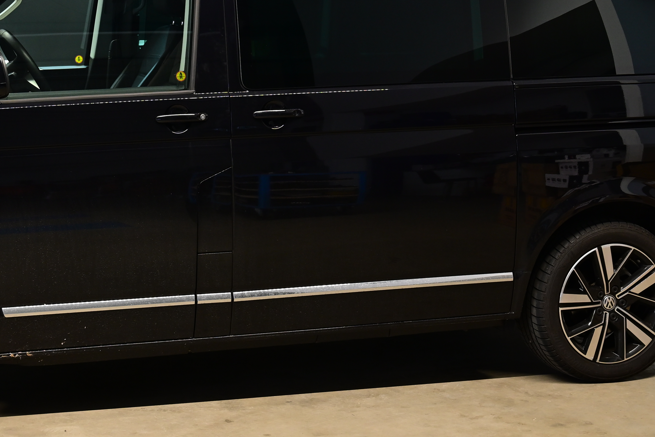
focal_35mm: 78
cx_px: 191
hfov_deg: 25.8
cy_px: 121
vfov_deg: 17.4
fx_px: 1419
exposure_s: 1/50
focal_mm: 38
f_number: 5
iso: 800
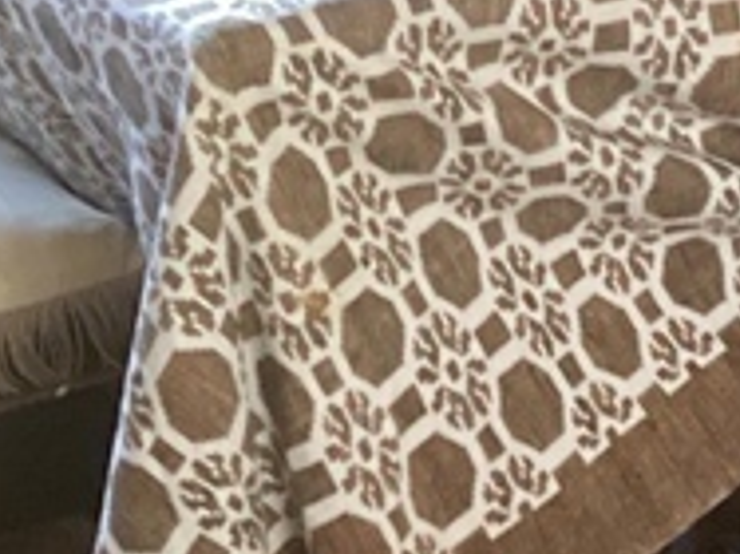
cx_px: 1338
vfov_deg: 8.3
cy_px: -518
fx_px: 3632
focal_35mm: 170
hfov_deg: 10.9
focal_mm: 3.3
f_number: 2.4
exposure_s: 1/30
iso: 500
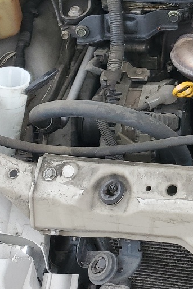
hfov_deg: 14.3
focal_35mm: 84
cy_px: 8
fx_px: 676
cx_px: 353
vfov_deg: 23.3
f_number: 1.5
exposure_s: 1/455
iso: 50
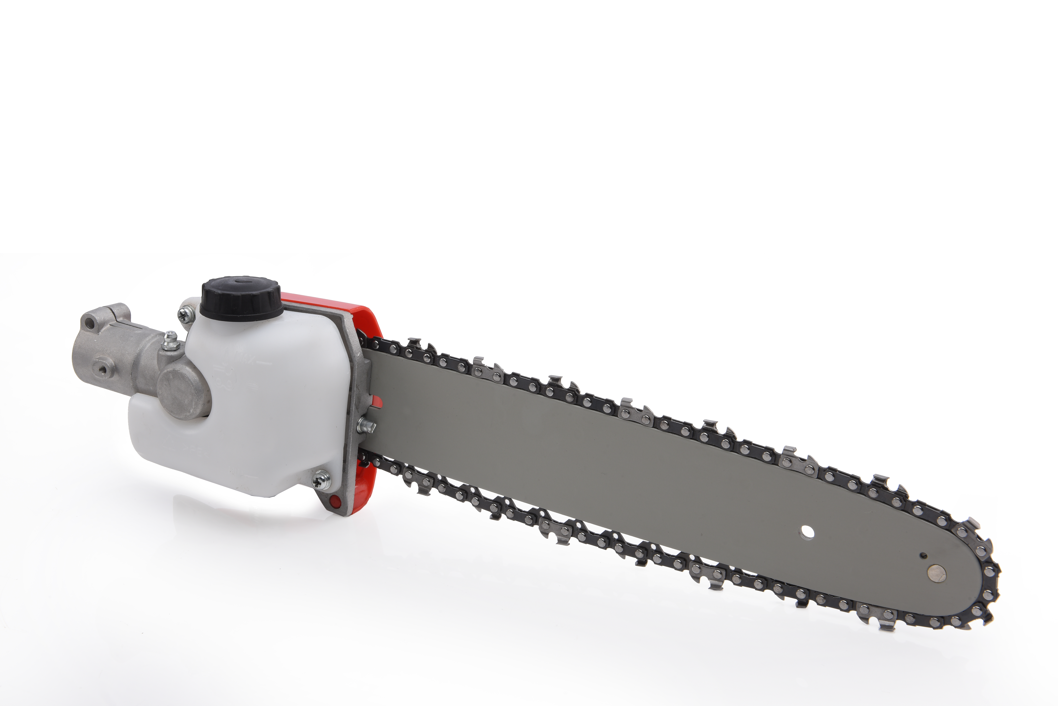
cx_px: 529
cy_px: 353
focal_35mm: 56
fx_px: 1646
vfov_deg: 24.2
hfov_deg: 35.6
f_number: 20
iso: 100
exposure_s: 1/100
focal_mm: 56
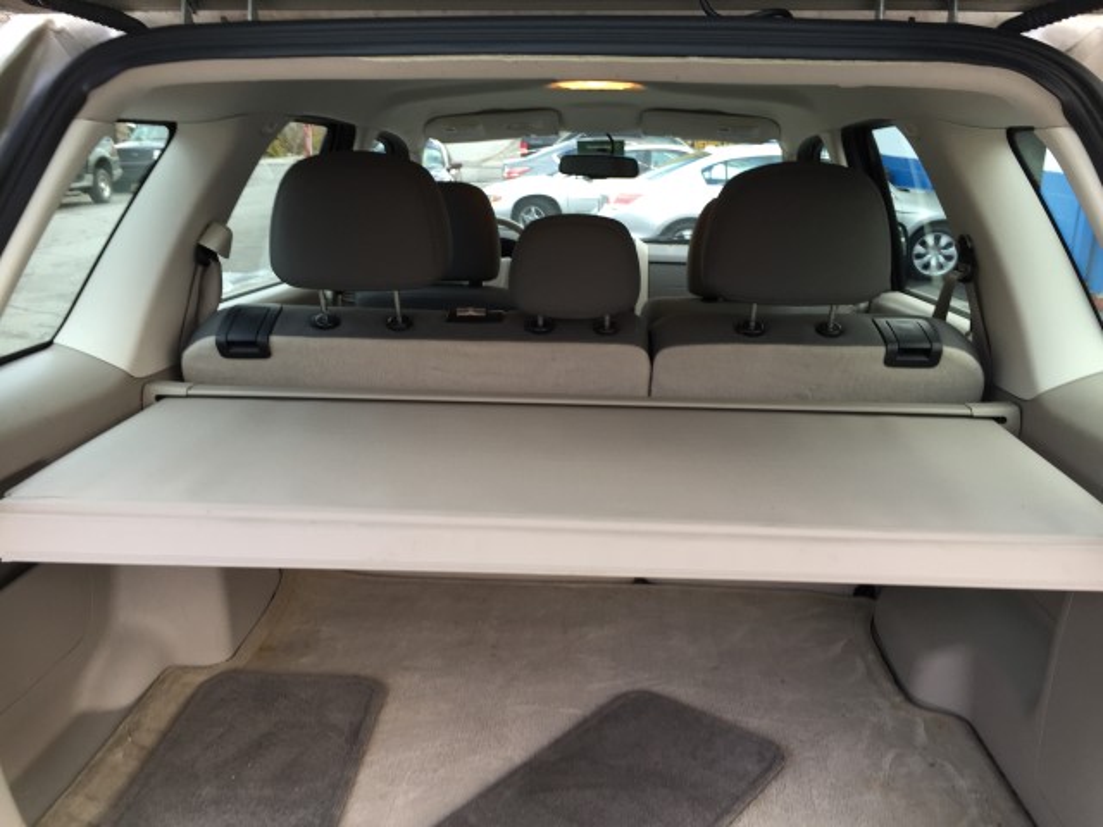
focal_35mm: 29
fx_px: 924
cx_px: 552
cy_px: 414
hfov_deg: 61.7
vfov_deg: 48.2
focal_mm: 4.15
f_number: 2.2
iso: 40
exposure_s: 1/60
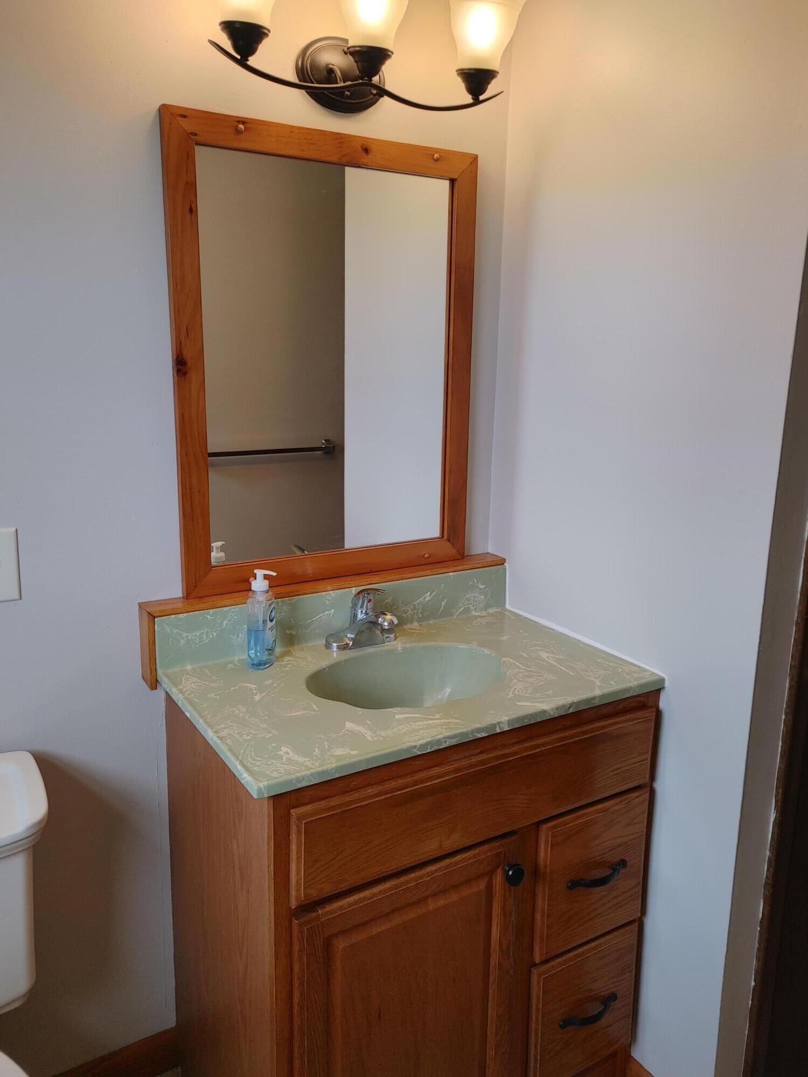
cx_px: 404
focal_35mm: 26
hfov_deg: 53.1
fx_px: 809
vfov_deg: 67.3
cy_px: 538
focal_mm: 5.58
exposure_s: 1/120
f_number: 1.8
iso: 50
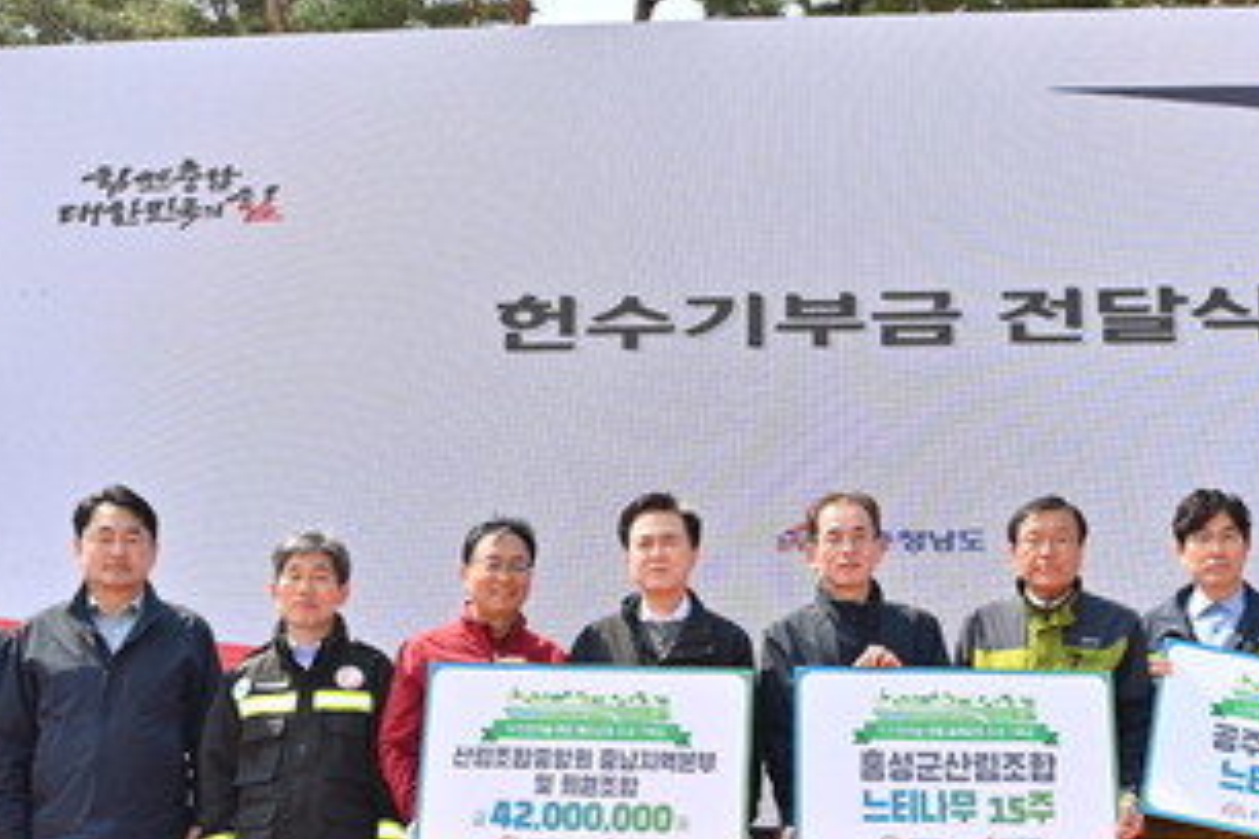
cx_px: 839
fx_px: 1644
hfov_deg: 41.4
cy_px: 613
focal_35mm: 47
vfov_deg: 28.3
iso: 100
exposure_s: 1/250
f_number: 7.1
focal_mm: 24
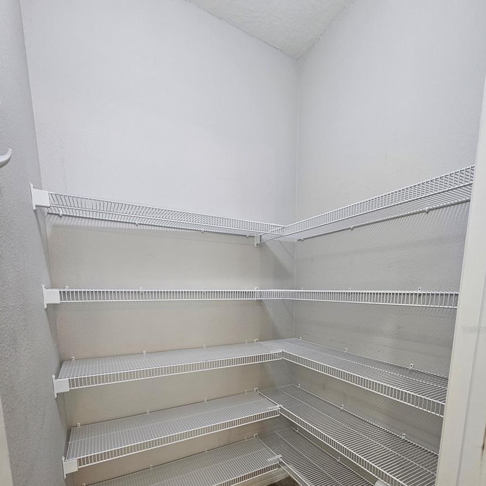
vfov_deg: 84.0
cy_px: 329
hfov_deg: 87.4
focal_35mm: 16
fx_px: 254
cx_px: 249
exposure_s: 1/60
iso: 125
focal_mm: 2.2
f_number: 2.2
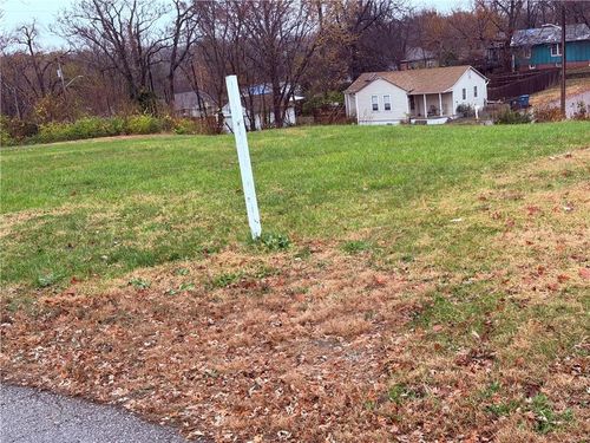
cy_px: 222
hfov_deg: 39.7
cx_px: 295
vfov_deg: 30.3
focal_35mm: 48
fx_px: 818
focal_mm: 6.76
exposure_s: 1/523
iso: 64
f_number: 1.78
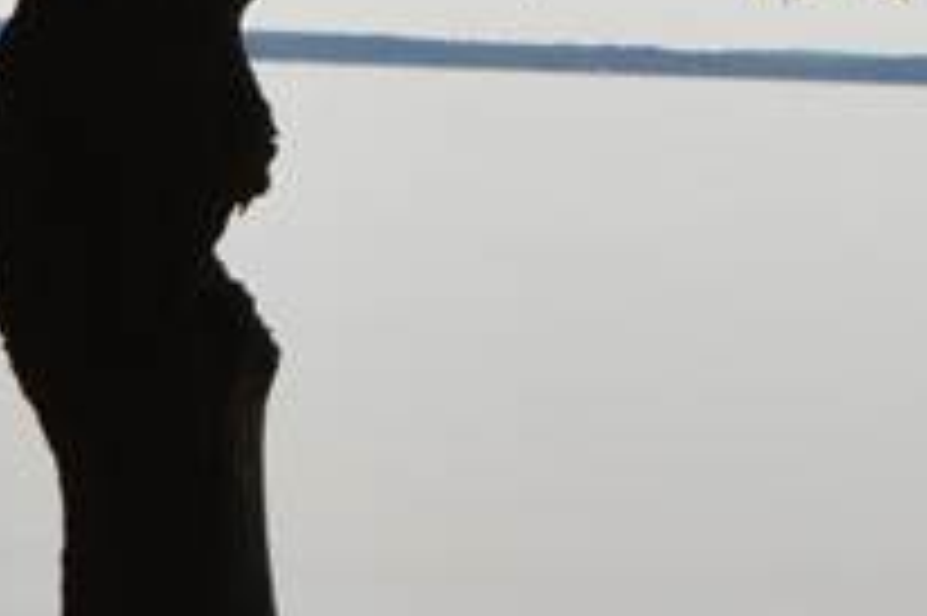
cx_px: 1814
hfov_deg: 10.3
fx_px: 4786
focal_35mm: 186
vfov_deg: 7.4
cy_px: 124
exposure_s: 1/400
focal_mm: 20
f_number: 10
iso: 100
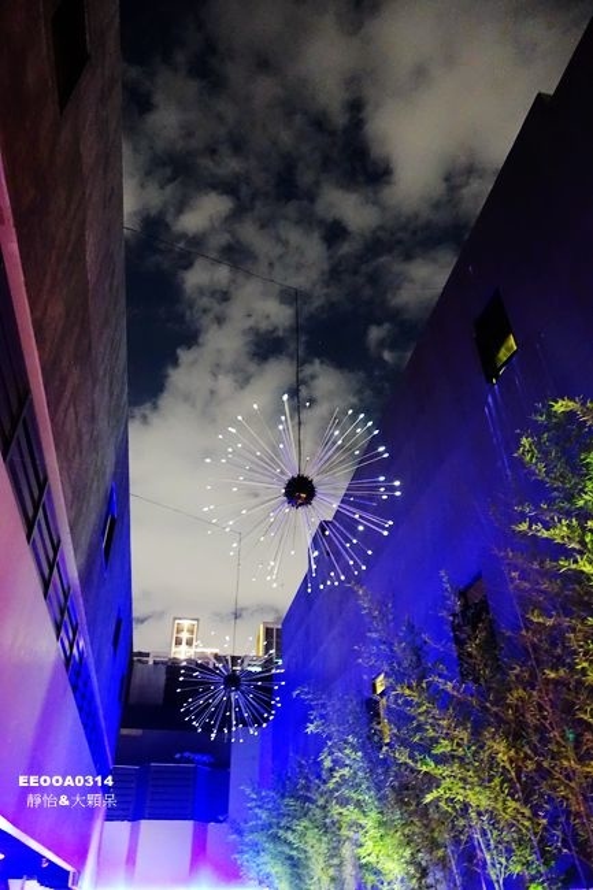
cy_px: 445
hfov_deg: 53.1
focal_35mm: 24
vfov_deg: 73.8
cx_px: 296
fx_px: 593
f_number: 1.8
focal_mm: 8.8
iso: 3200
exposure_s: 1/13
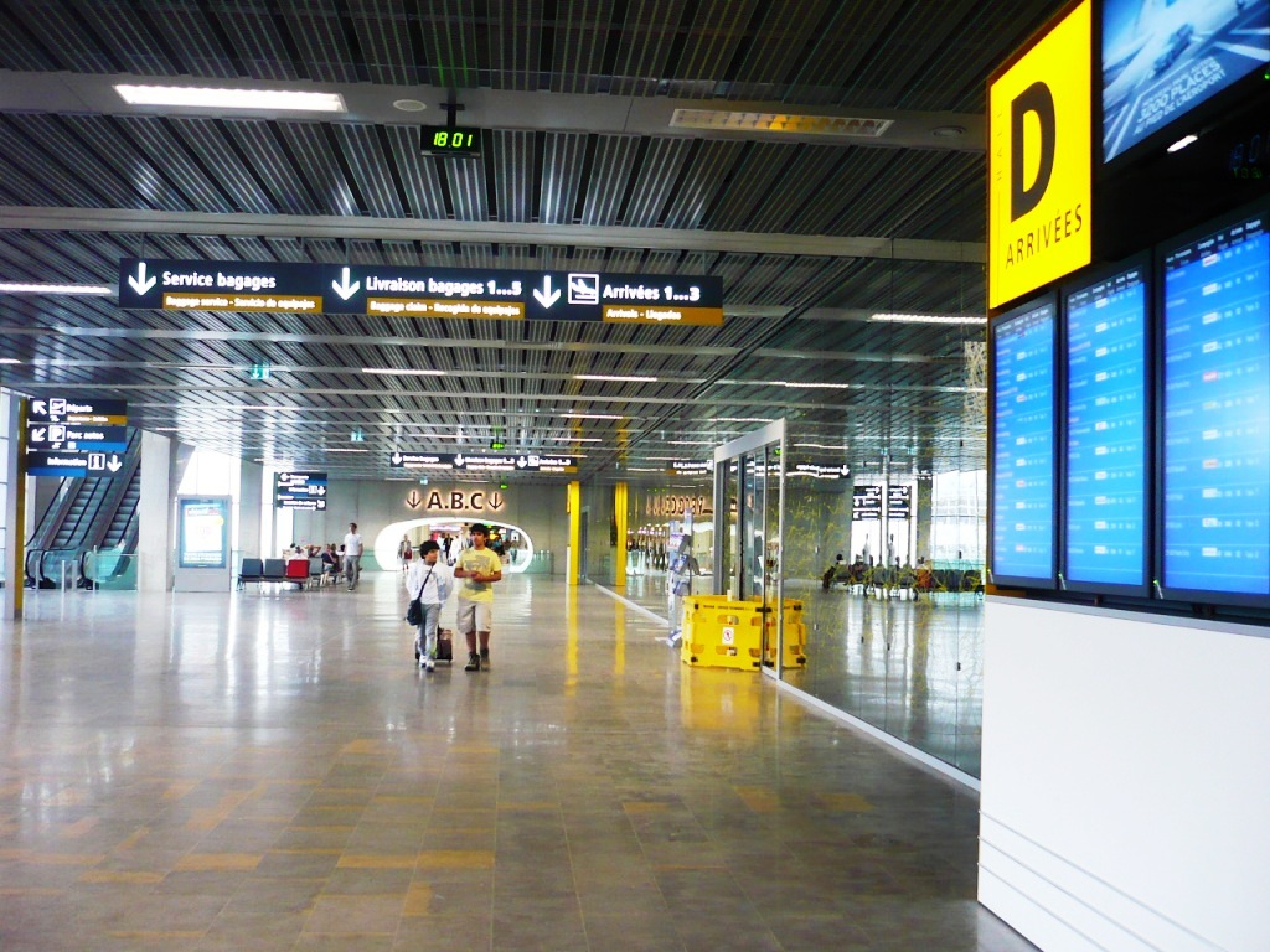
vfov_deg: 40.7
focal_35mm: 35
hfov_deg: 52.6
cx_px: 635
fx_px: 1284
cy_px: 476
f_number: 2.8
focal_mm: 5.8
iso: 200
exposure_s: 1/15
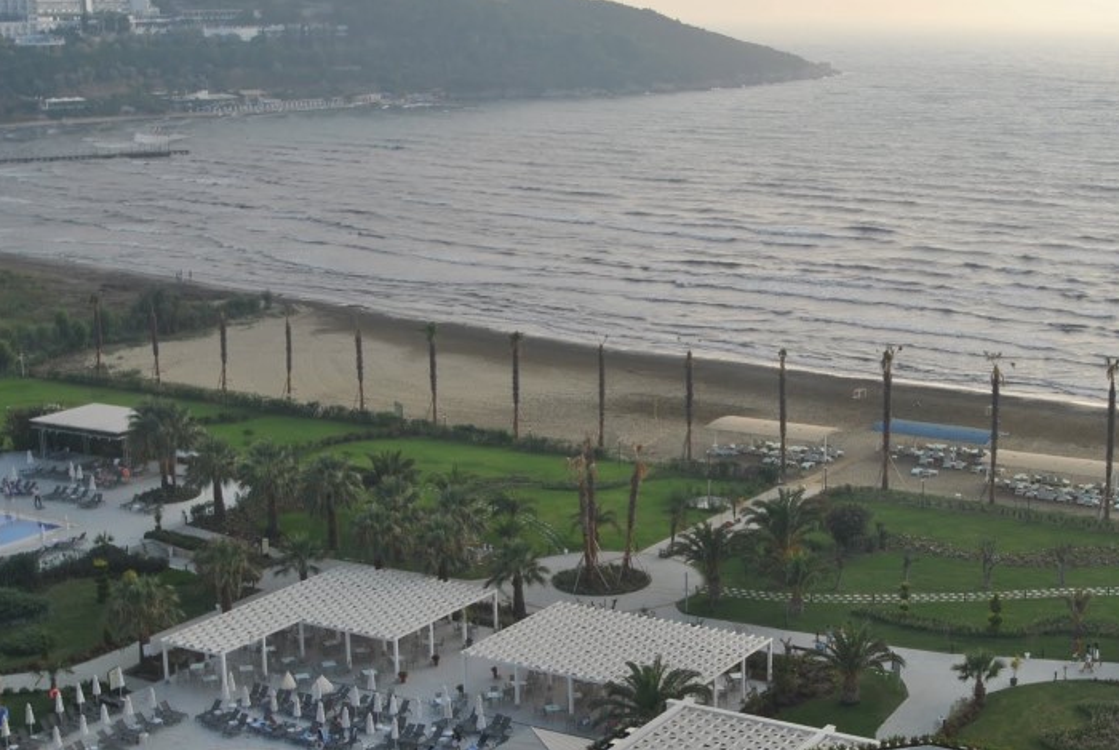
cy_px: 470
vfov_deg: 23.0
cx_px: 703
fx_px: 1837
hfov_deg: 33.7
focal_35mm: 59
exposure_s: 1/200
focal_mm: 24
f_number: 7.1
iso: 100
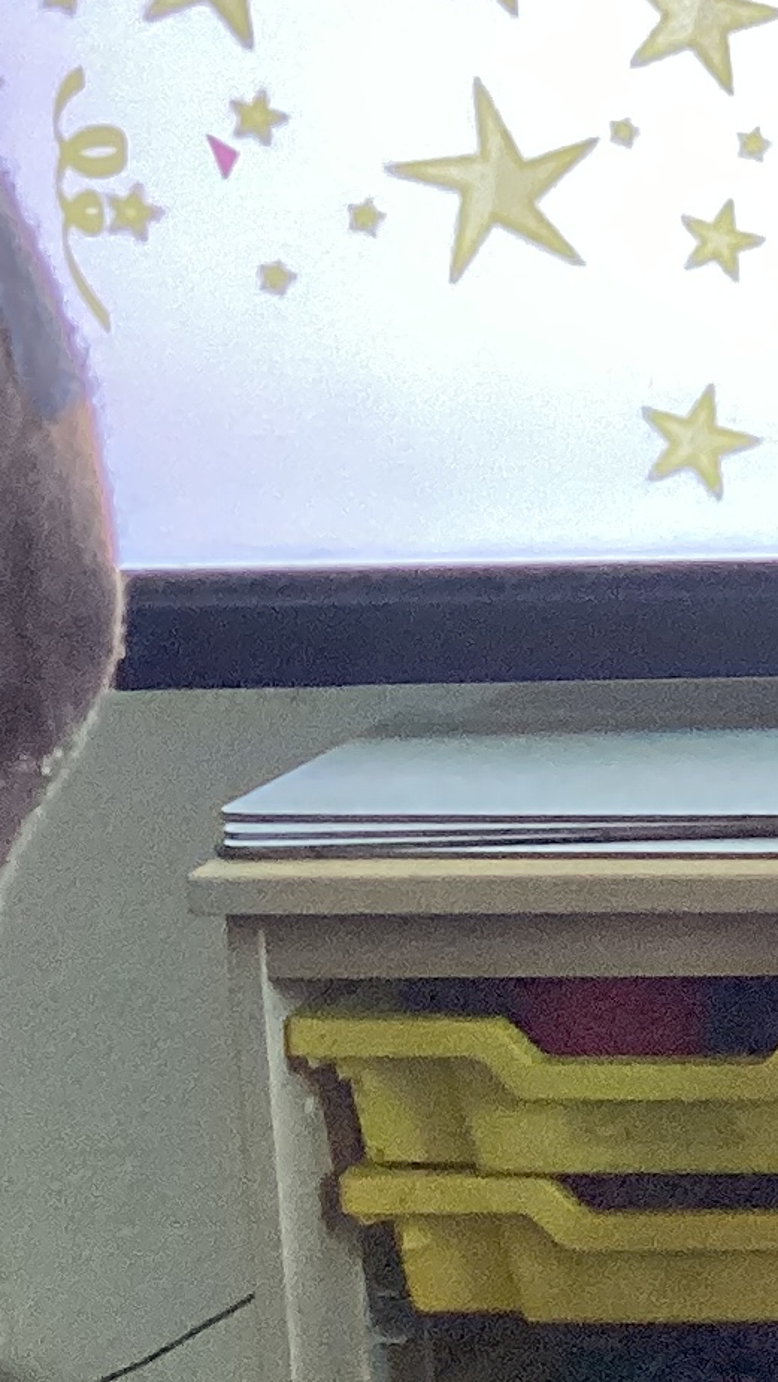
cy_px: 552
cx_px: 2223
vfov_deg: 18.0
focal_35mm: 119
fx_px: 4363
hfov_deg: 8.7
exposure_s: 1/60
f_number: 2.4
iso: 80
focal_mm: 3.3
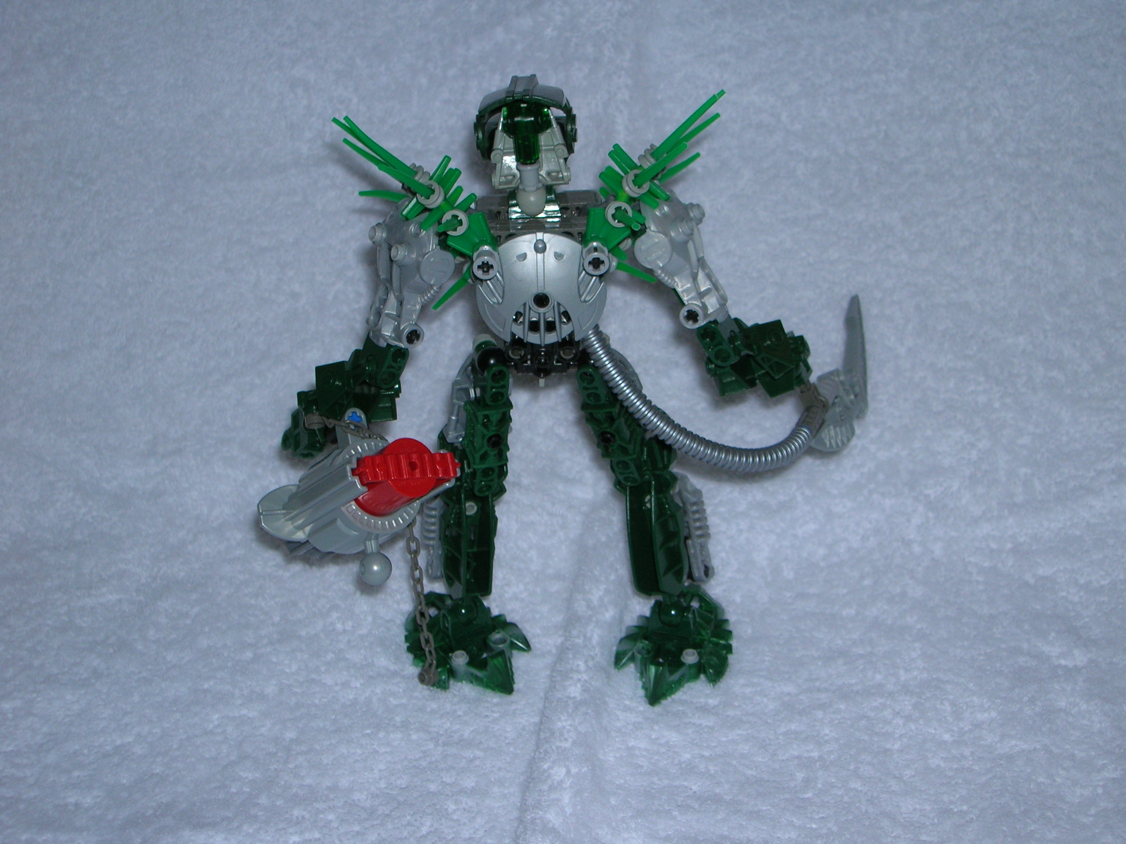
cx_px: 563
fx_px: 1757
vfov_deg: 27.0
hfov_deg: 35.5
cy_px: 422
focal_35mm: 54
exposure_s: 1/60.1
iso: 50
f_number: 3.4
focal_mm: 9
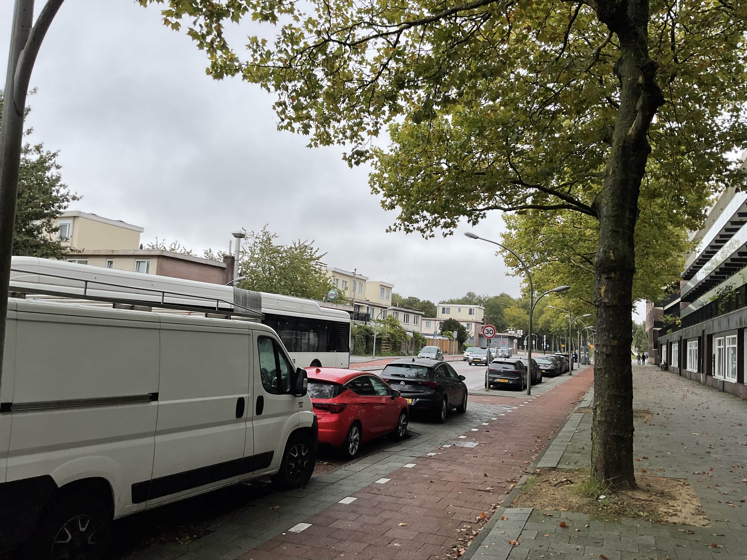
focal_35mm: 29
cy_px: 280
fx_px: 626
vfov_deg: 48.2
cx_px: 374
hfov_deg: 61.7
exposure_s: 1/551
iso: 16
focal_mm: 3
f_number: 1.8
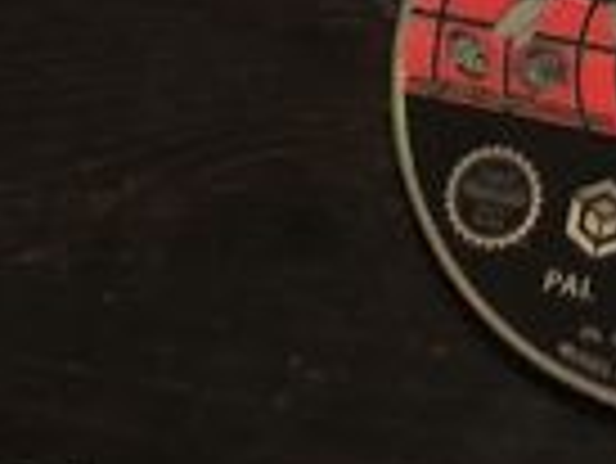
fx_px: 2547
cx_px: 778
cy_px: -669
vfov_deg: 9.3
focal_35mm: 143
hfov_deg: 13.3
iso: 100
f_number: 1.8
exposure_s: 1/4
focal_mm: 4
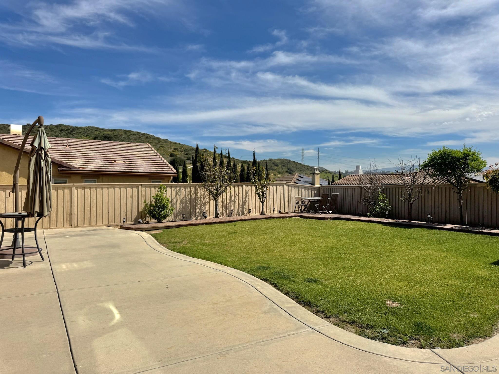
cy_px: 187
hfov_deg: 71.6
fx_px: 346
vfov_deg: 56.8
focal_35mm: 24
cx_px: 250
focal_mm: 6.76
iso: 80
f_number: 1.78
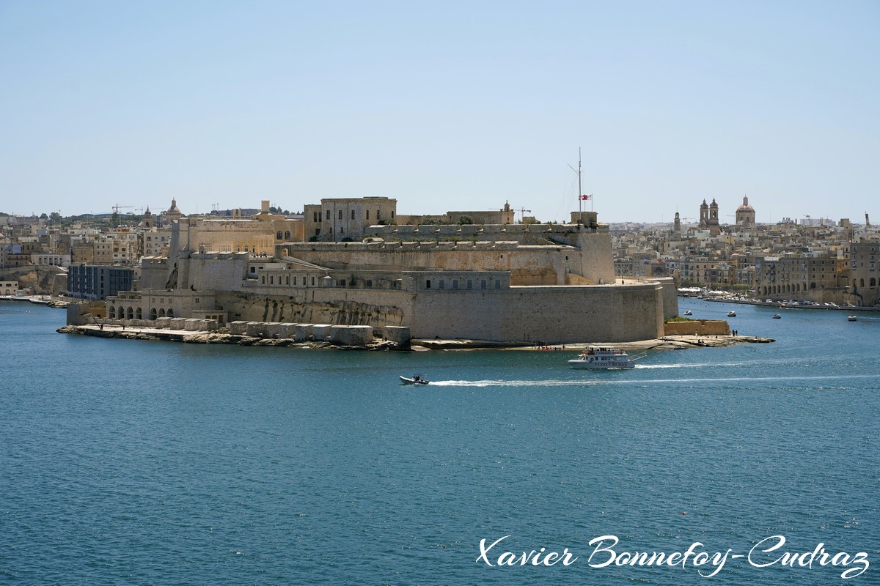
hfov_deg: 29.2
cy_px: 293
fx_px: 1687
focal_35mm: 69
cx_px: 440
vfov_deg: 19.7
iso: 100
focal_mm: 69
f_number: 8
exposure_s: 1/500
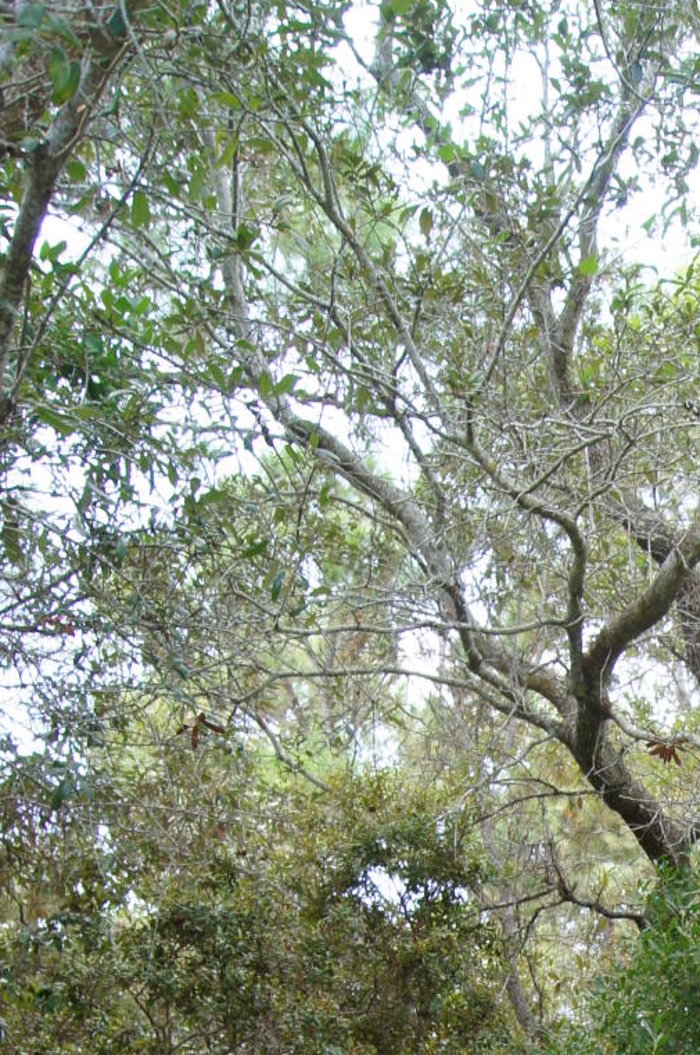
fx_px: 2077
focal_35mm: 71
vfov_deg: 26.0
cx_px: 890
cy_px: 1199
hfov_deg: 18.0
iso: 100
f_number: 5.6
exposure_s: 1/40
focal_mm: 18
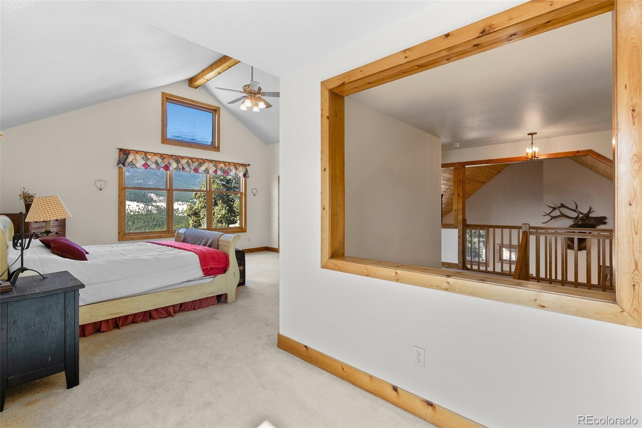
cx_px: 321
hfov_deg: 96.7
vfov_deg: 73.8
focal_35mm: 16
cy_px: 214
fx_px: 285
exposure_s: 1/20
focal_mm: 16
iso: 640
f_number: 8
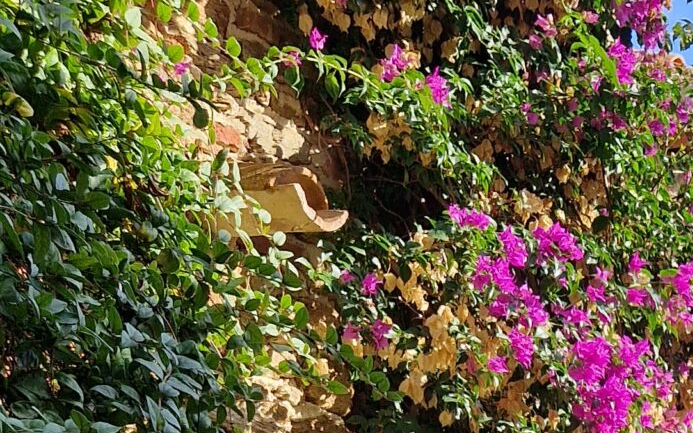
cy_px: 805
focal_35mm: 90
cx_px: 880
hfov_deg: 21.1
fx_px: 1700
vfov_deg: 13.0
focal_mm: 5.4
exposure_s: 1/626
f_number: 1.8
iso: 50
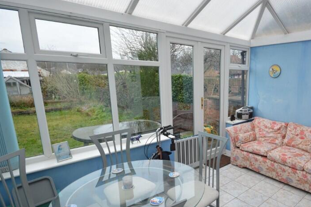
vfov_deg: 56.9
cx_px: 219
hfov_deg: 74.9
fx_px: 190
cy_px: 122
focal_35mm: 22
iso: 400
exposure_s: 1/200
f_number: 8
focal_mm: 10
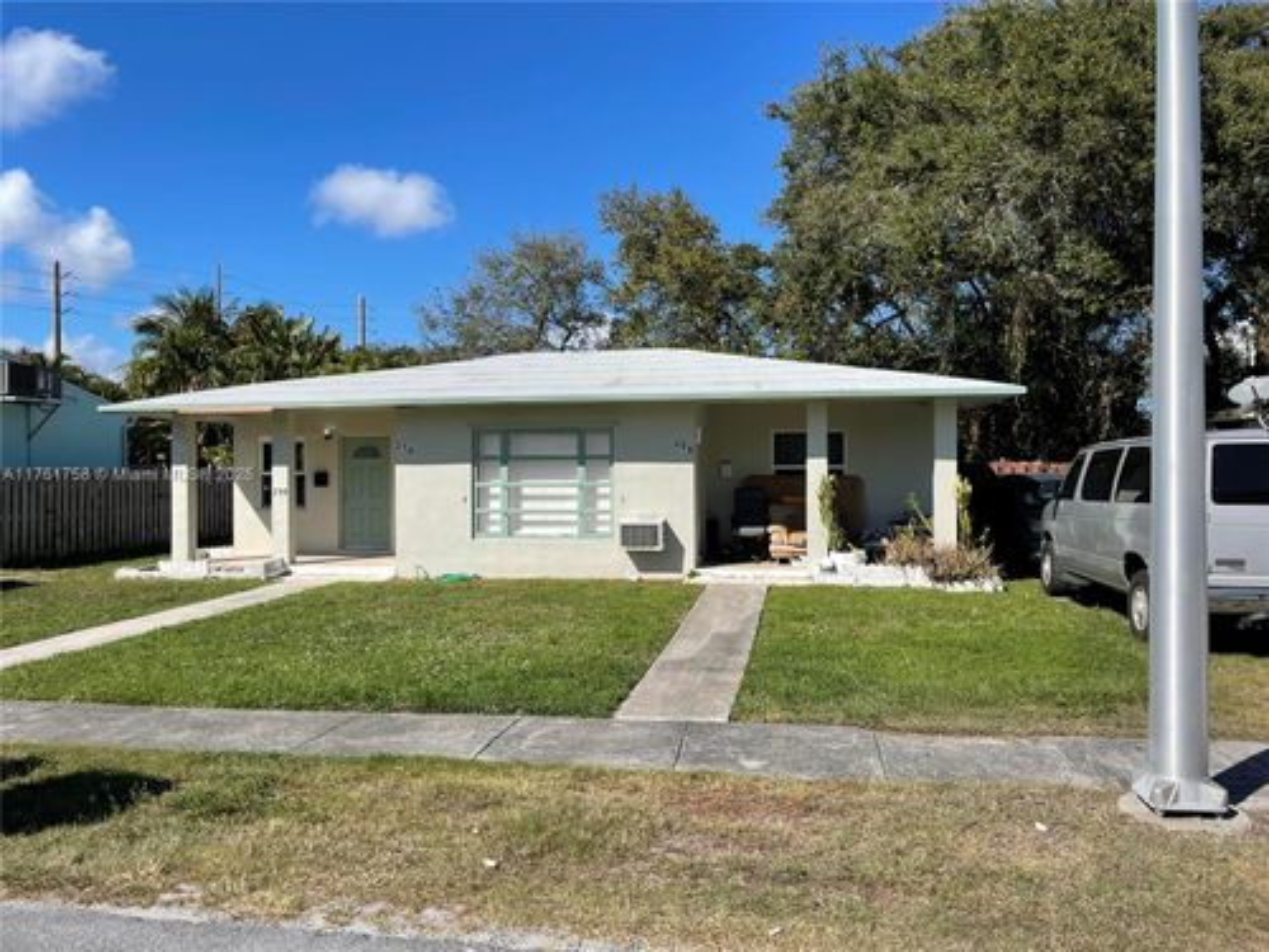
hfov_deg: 67.3
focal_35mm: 26
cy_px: 476
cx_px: 634
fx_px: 953
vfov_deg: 53.1
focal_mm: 4.2
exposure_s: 1/4292
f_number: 1.6
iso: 32
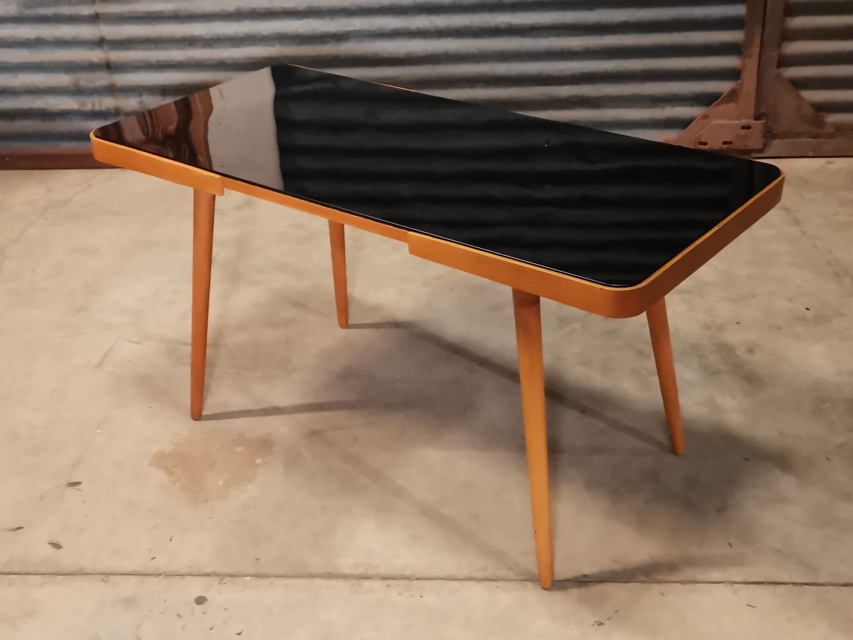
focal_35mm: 46
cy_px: 320
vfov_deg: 31.5
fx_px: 1134
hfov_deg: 41.2
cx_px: 426
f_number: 1.8
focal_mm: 5.58
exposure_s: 1/25
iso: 1600
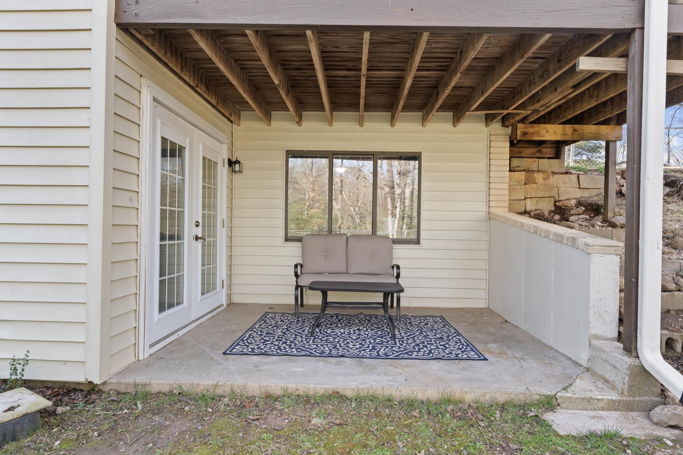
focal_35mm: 21
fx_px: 396
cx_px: 342
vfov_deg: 59.9
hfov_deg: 81.6
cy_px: 228
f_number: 9
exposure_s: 1/8
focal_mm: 13.9
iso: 200
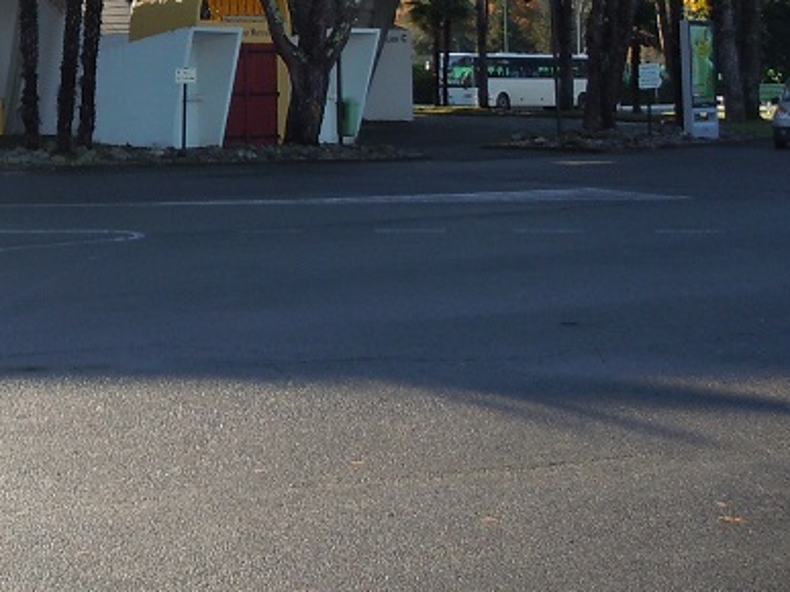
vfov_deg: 15.7
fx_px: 2053
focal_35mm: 90
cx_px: -31
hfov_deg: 20.9
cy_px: -135
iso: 100
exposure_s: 1/320
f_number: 3.6
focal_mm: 6.2
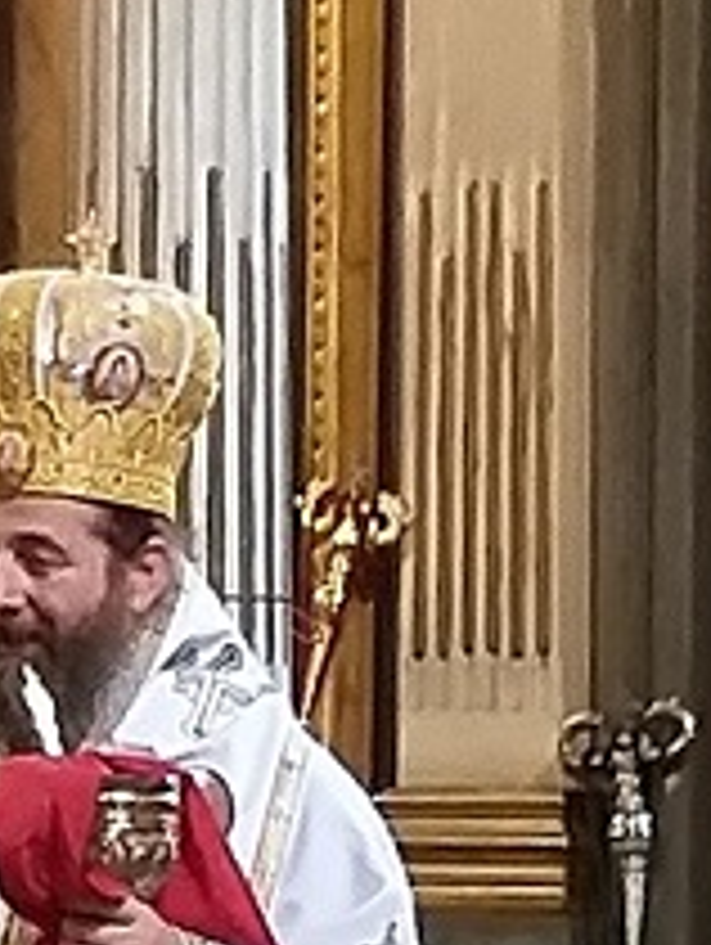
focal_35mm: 77
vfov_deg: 23.5
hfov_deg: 18.9
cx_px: 104
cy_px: 1082
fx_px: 2104
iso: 200
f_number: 1.7
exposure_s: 1/50
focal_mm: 3.93
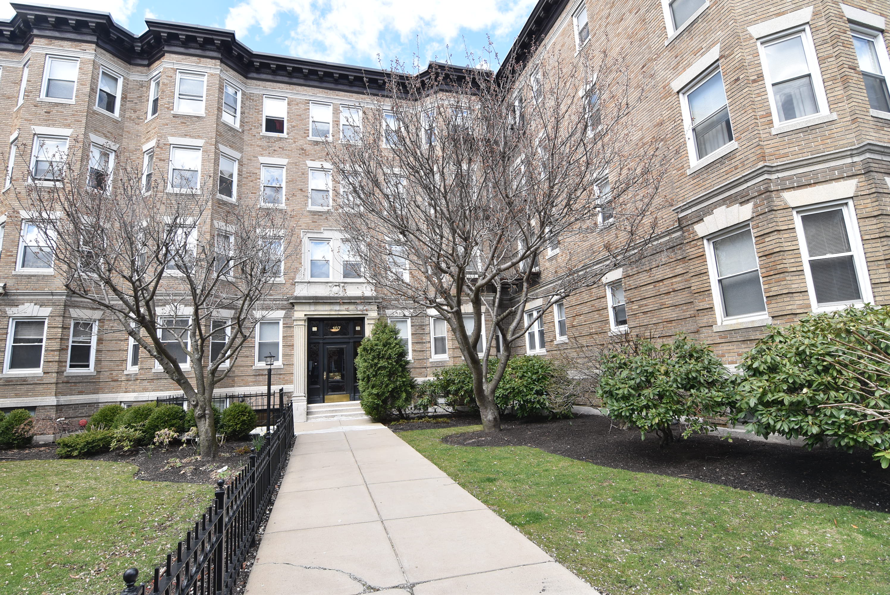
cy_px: 298
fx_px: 408
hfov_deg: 94.9
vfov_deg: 72.2
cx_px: 445
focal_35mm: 16
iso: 400
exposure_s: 1/250
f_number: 8
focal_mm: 11
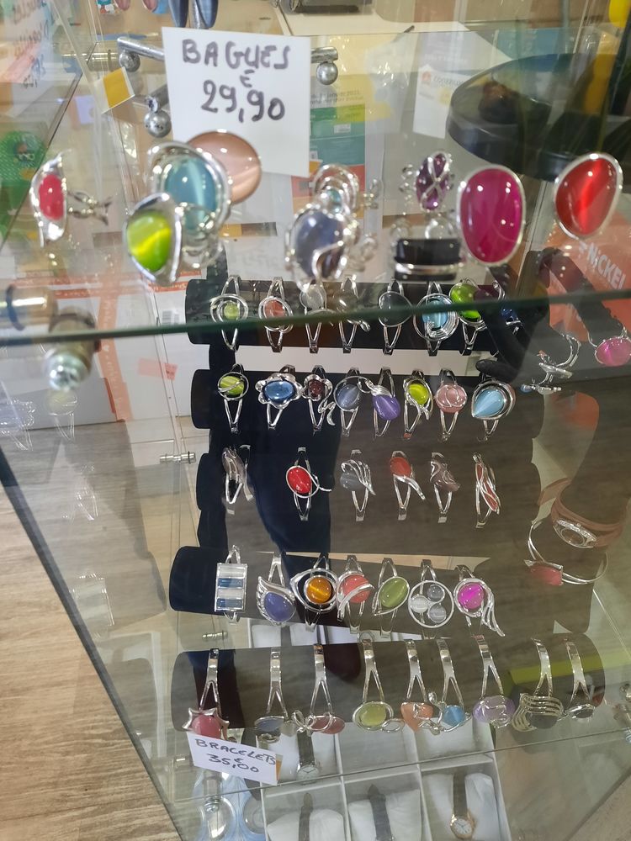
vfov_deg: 69.4
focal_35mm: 25
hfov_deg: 54.9
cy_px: 420
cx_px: 316
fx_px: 608
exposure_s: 1/33
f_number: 2
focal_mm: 4.6
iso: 400
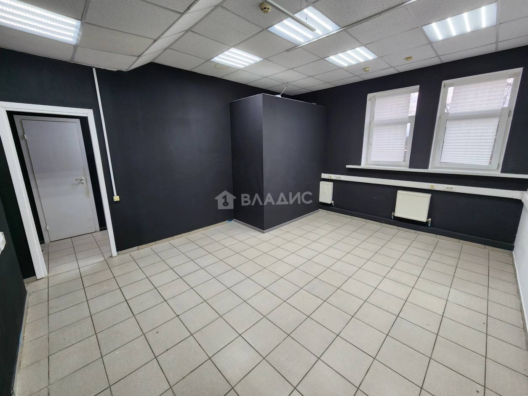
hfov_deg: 106.2
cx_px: 264
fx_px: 198
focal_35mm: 13
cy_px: 198
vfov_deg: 89.9
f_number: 2.2
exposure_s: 1/50
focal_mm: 2.2
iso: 80
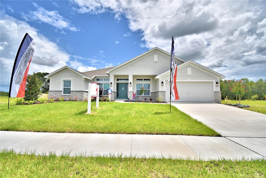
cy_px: 89
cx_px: 133
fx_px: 111
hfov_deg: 100.4
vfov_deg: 77.3
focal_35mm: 15
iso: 100
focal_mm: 10
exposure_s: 1/2500
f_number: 4.5
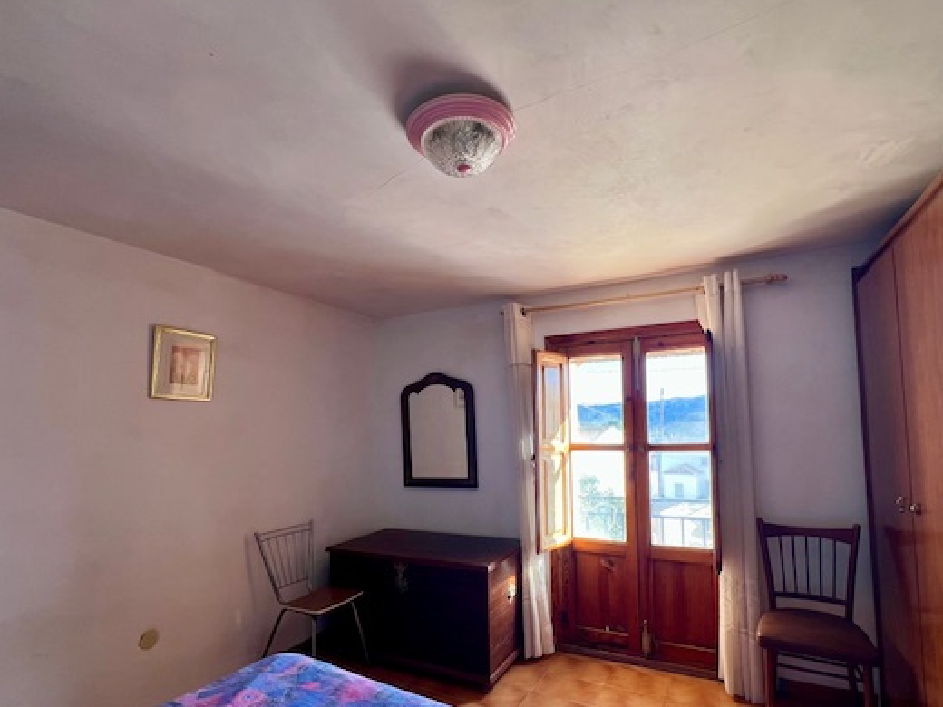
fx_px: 436
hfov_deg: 94.4
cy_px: 417
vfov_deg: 77.4
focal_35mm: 16
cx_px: 501
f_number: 1.8
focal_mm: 1.57
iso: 32
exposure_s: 1/99
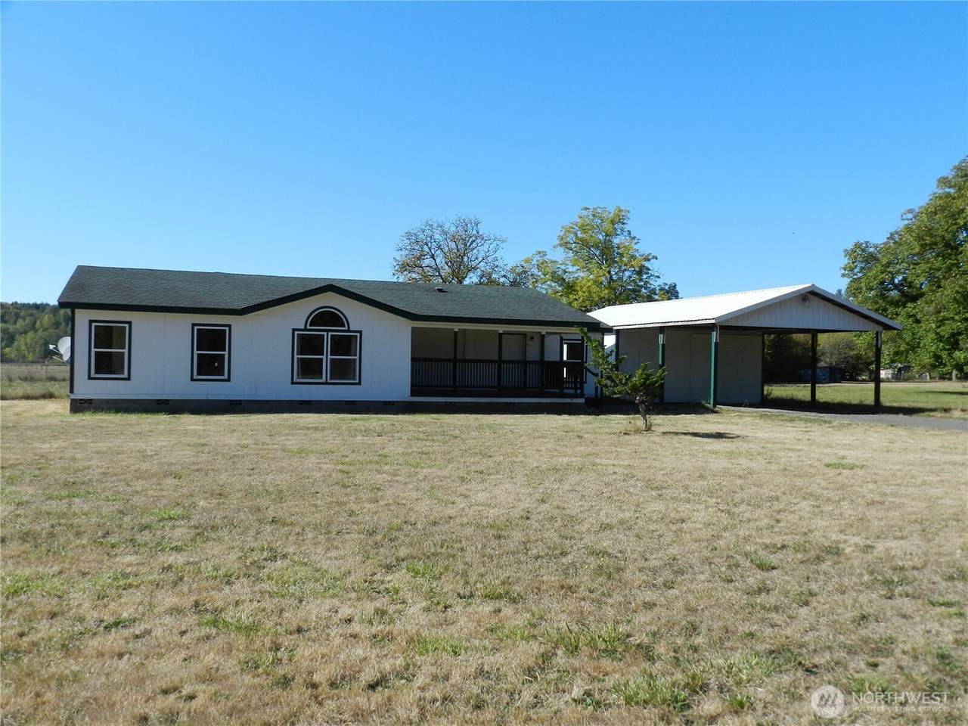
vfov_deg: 44.2
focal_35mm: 32
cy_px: 363
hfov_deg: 56.8
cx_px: 484
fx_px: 895
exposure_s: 1/1250
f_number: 3.7
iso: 160
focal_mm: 5.6
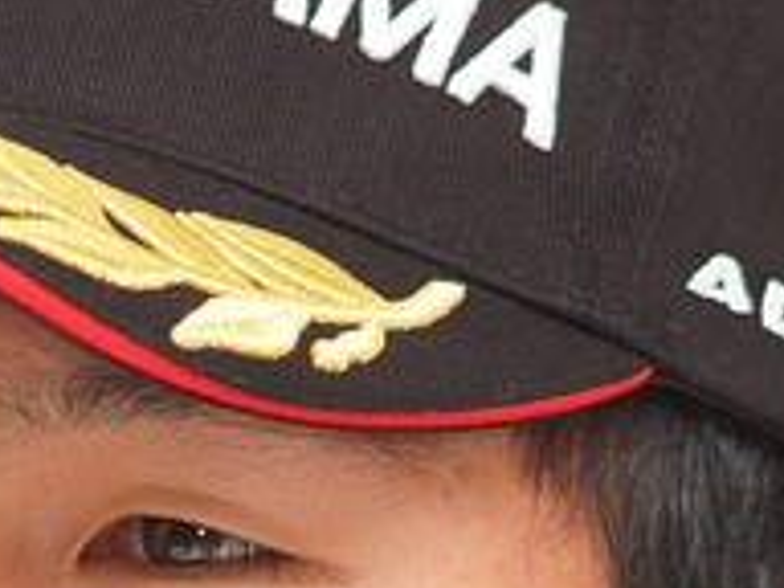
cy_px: 772
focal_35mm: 975
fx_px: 22082
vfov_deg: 1.5
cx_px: 78
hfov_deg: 2.0
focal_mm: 180
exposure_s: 1/250
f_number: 2.8
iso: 400
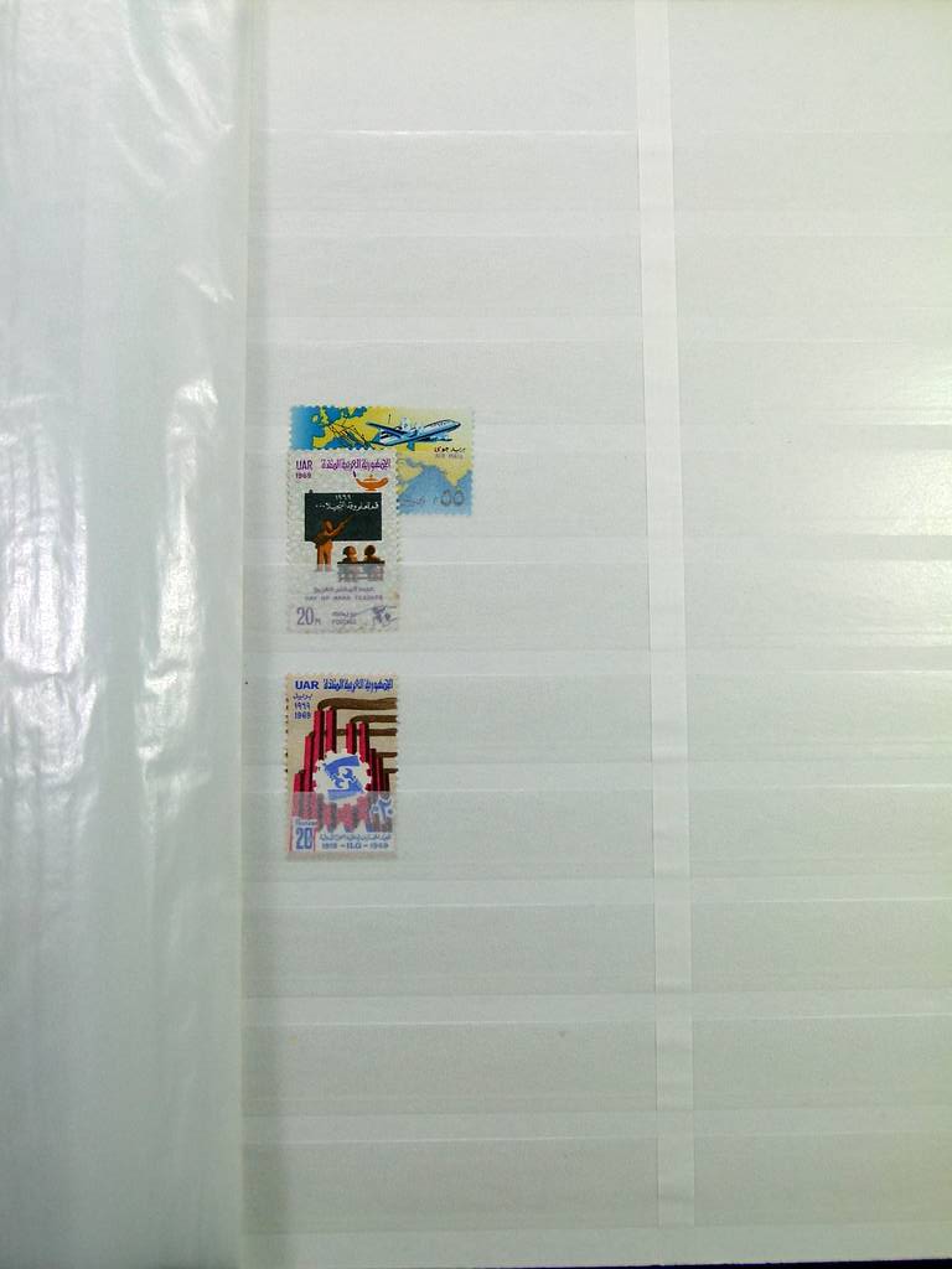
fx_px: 1393
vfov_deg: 49.0
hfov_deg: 37.7
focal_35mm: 38
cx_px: 476
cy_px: 634
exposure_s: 1/160
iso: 100
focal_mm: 6.8
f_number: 4
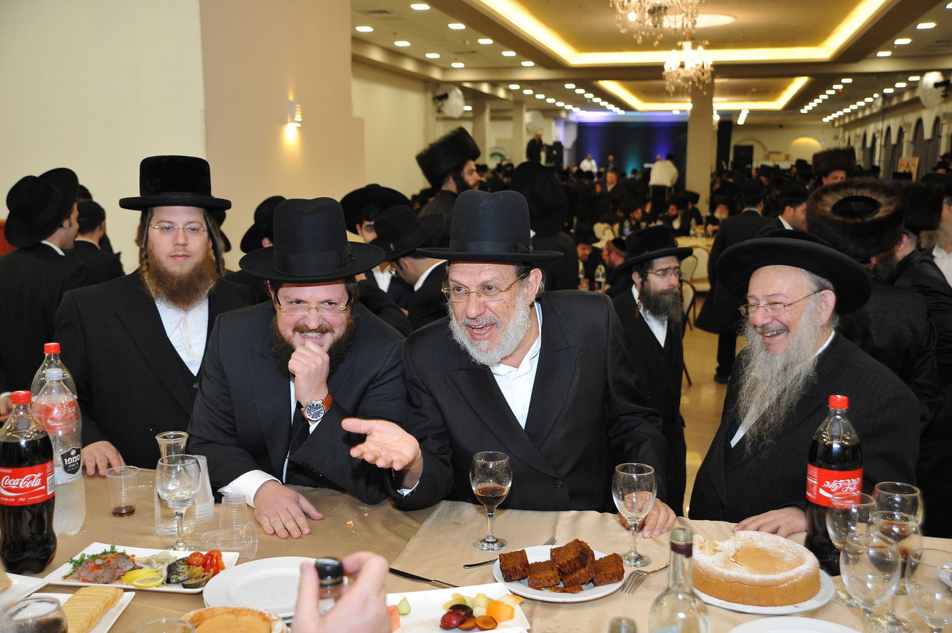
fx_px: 1004
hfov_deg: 50.7
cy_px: 316
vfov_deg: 35.0
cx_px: 476
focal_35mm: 38
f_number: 4
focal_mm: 38
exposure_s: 1/100
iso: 1600
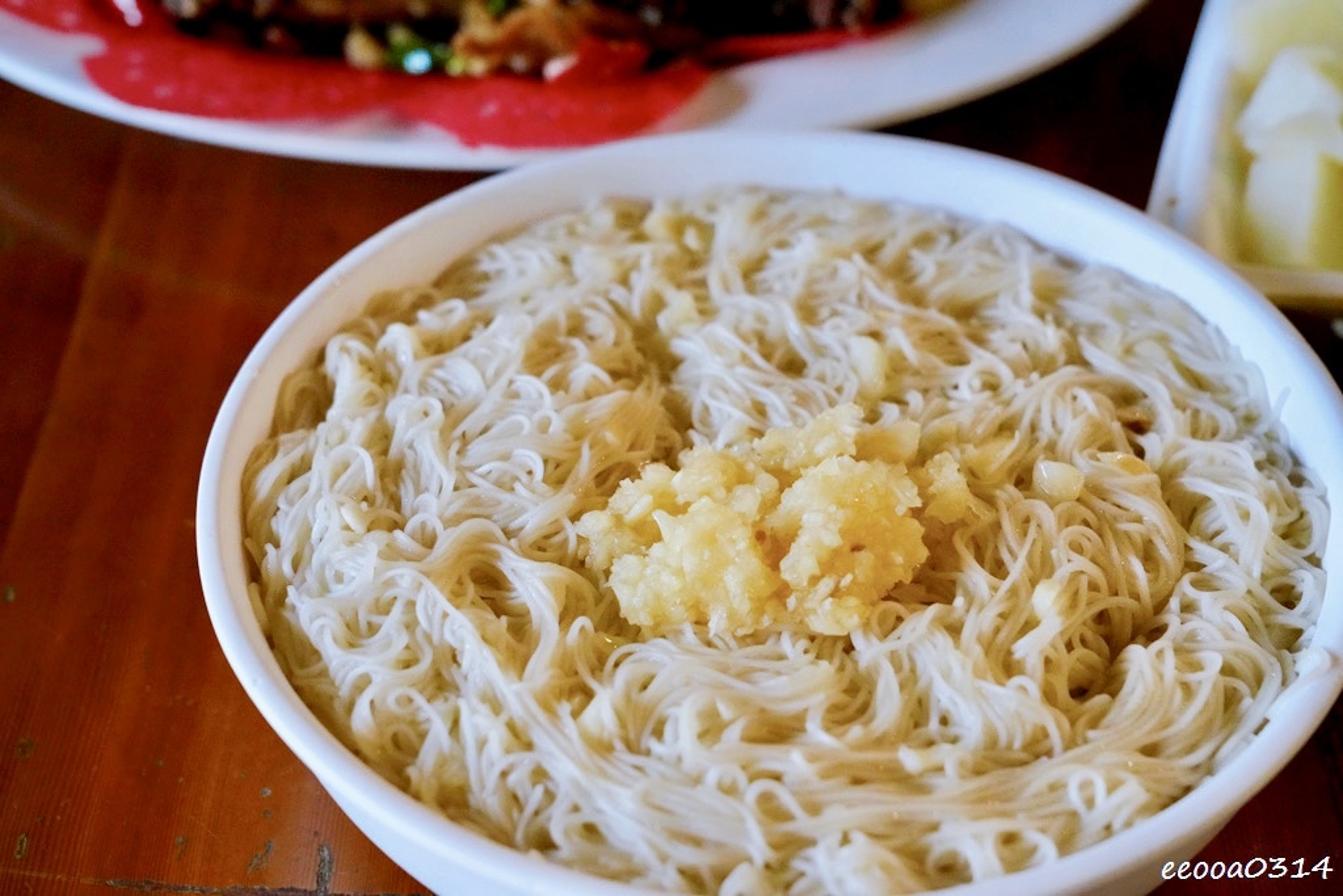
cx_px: 672
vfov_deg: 22.3
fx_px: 2276
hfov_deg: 32.9
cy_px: 448
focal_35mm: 61
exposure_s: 1/400
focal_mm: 61
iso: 6400
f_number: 8
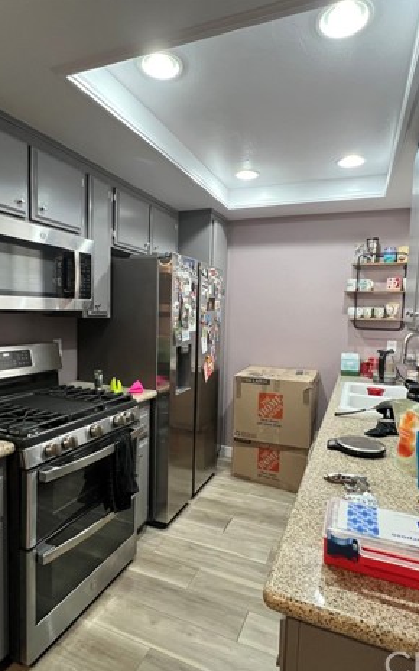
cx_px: 202
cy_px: 338
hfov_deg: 62.2
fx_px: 347
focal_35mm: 19
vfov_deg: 88.0
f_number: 1.8
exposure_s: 1/60
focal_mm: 1.57
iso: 320
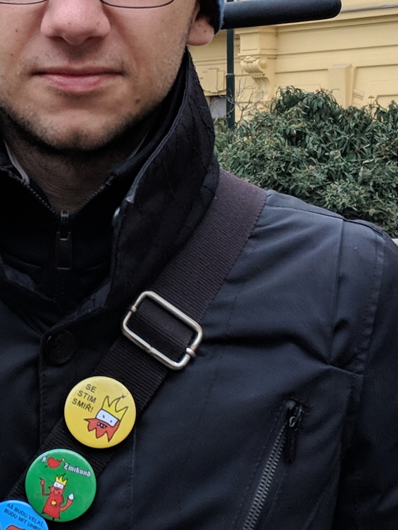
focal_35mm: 74
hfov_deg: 19.7
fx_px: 1134
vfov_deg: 26.3
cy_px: 211
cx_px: 91
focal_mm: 4.44
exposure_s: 1/344
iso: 129
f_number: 1.8
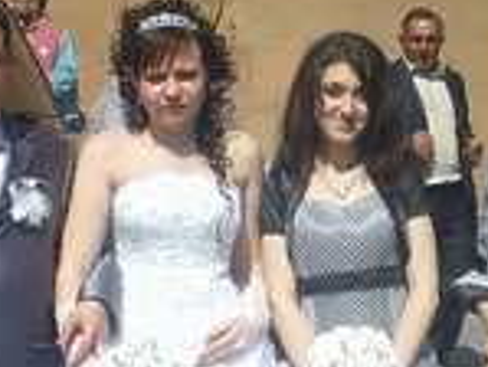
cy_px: 374
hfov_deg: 18.0
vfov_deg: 13.4
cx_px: 265
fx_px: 1538
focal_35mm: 109
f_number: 4.6
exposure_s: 1/500
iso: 50
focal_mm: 6.3
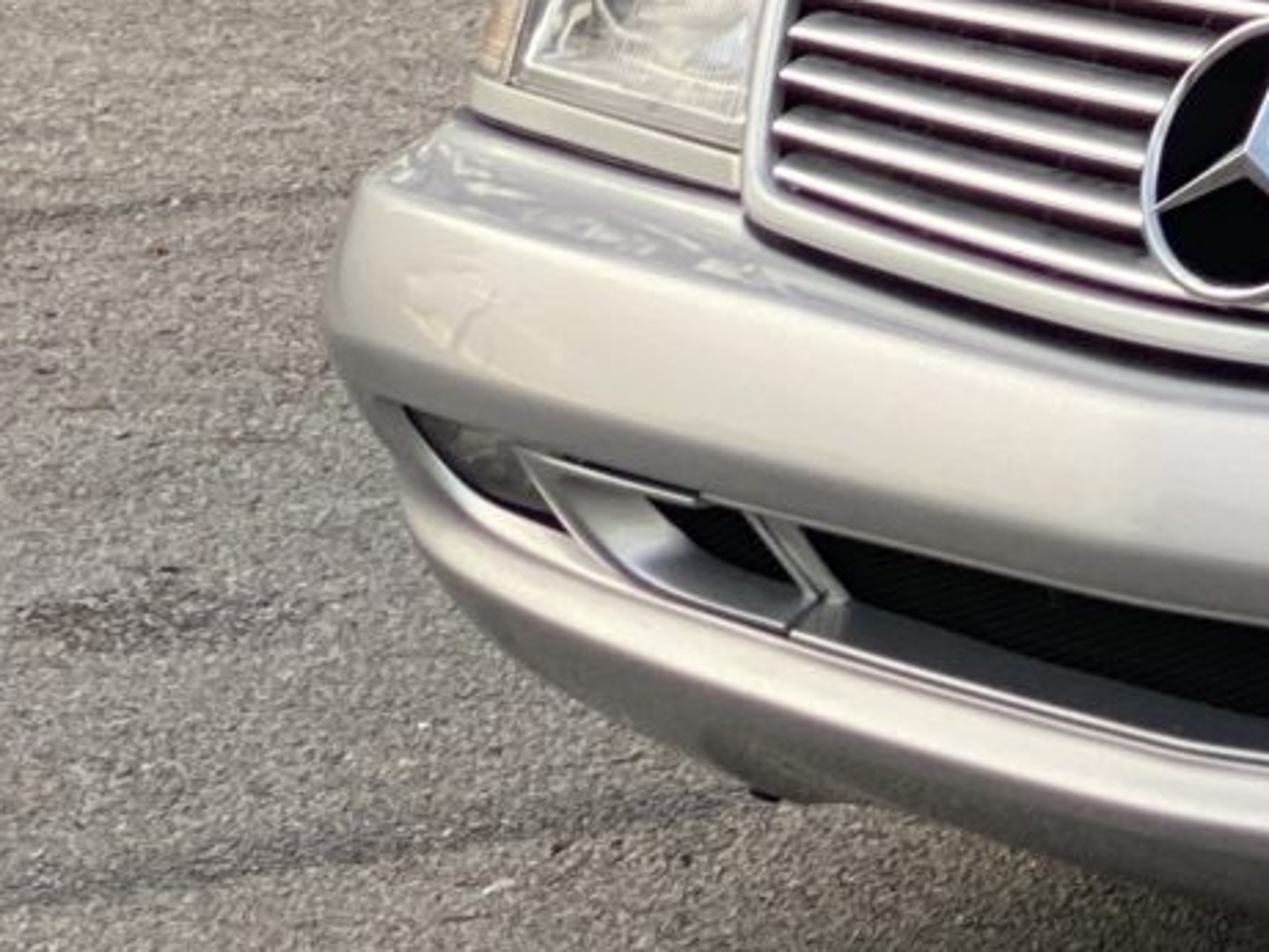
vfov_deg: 6.4
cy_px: -490
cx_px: 2747
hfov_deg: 8.1
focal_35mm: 231
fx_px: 8471
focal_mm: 6
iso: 25
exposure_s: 1/122
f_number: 2
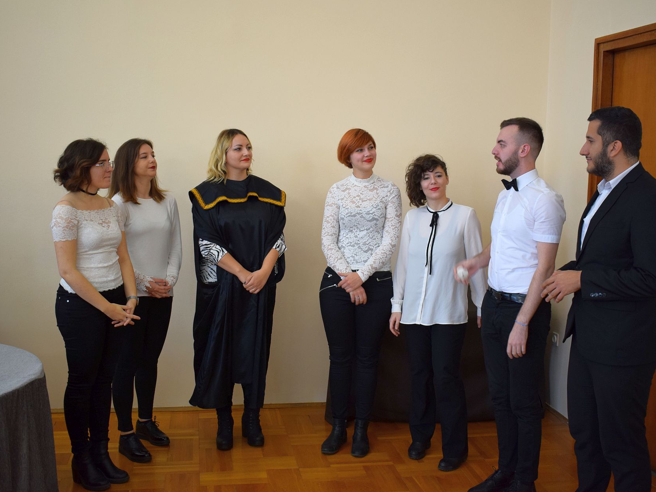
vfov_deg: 36.0
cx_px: 344
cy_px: 244
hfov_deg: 46.8
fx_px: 758
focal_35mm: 40
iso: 800
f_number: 4
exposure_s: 1/60
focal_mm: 24
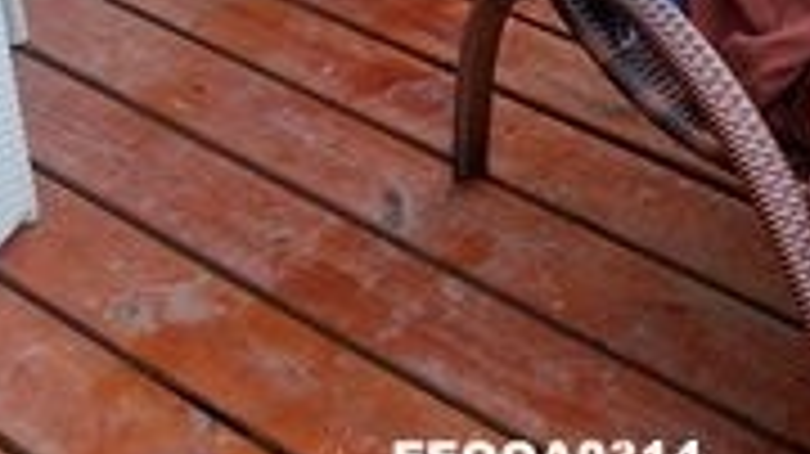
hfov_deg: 21.6
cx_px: 990
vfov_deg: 12.4
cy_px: -290
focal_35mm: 91
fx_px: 1953
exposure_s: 1/125
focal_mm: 8.8
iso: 125
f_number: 2.8
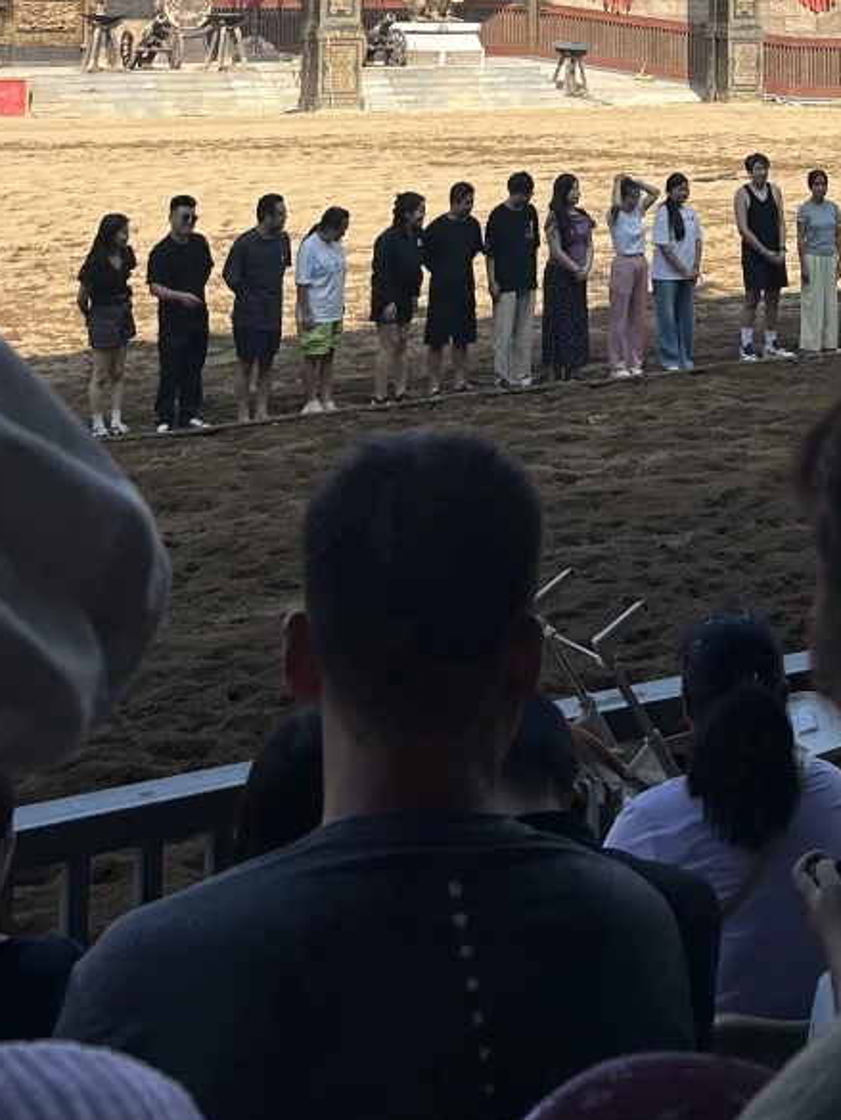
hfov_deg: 22.6
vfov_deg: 27.2
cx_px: 686
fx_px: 2072
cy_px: -172
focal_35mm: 64
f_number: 1.5
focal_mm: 5.7
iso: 50
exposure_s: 1/3356
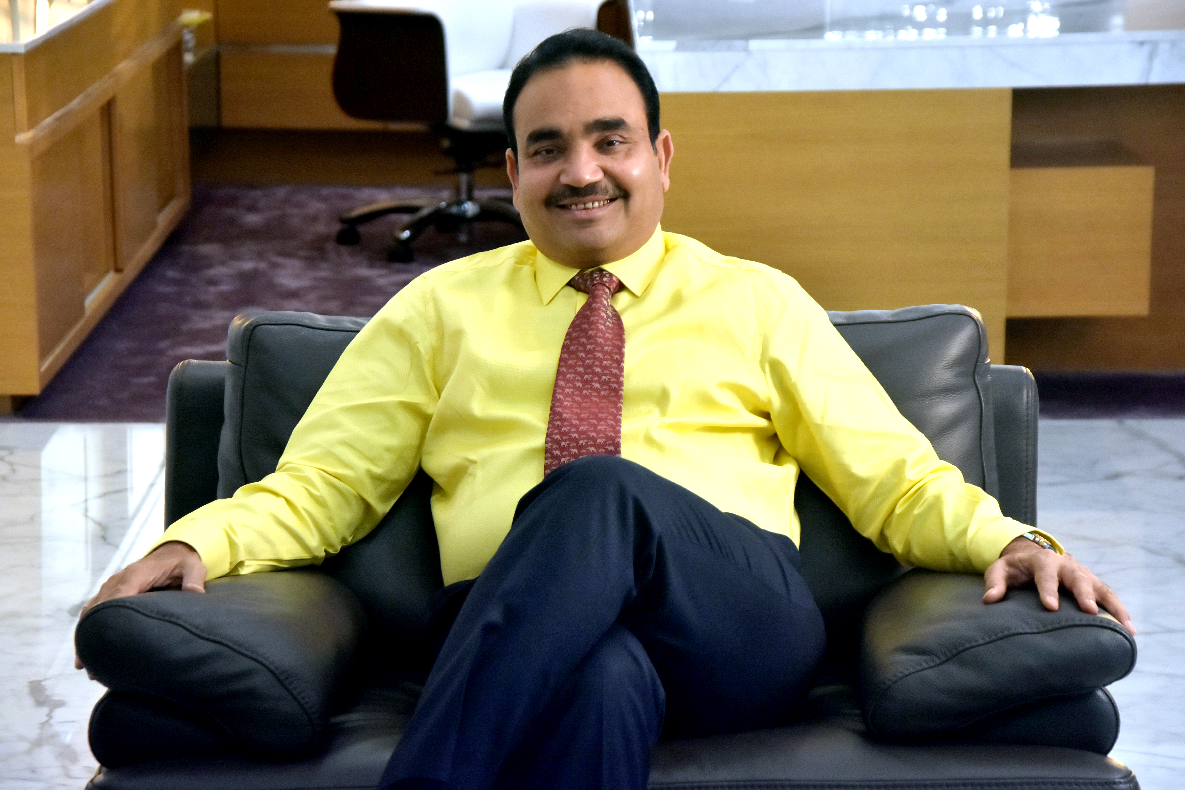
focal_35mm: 112
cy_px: 395
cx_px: 592
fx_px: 3703
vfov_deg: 12.2
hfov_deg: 18.2
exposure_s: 1/320
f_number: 6.3
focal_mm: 75
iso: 800
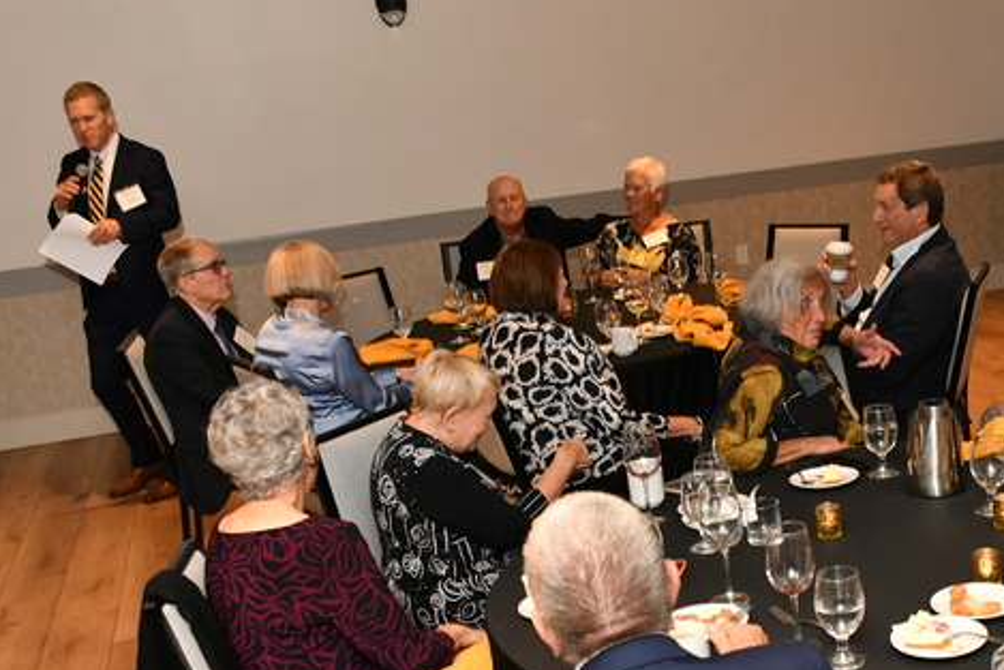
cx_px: 747
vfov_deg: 25.0
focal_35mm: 54
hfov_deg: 36.1
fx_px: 1506
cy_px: 424
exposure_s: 1/60
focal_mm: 22
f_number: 6.3
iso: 1600
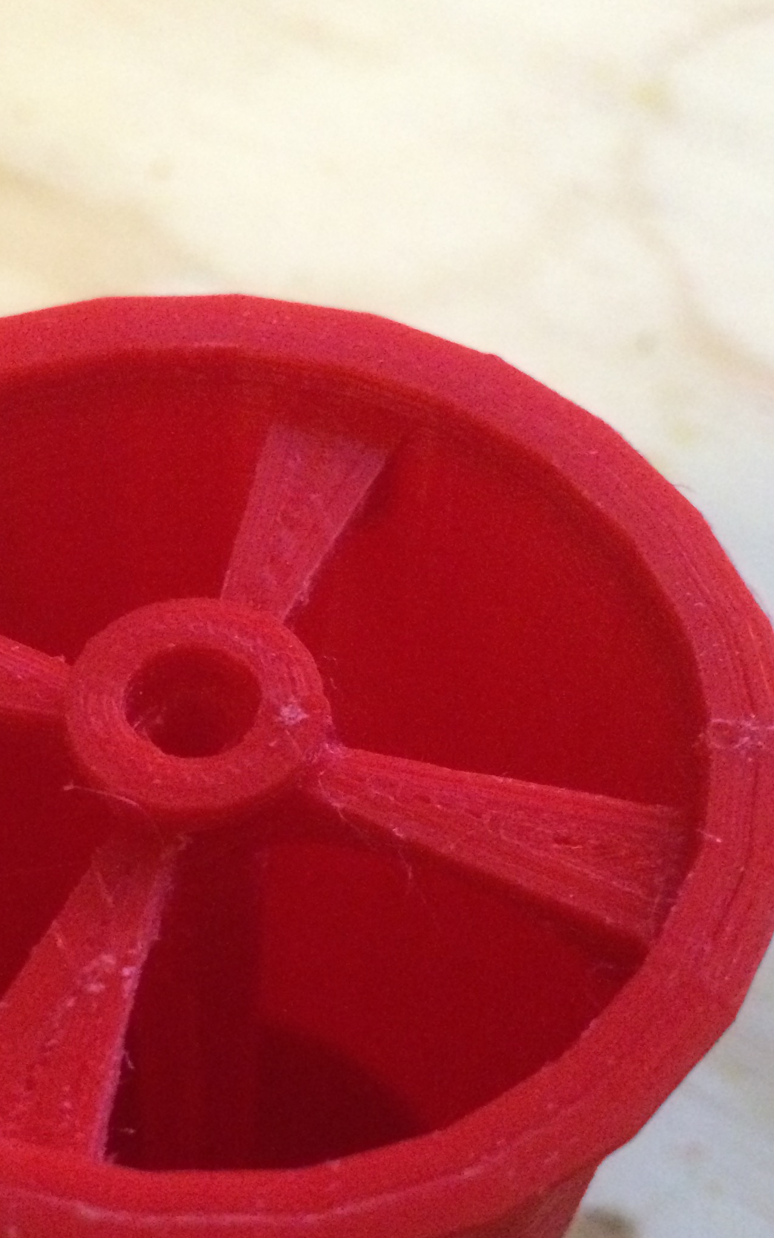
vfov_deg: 40.5
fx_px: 1654
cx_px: 151
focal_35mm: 49
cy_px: 832
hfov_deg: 25.9
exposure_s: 1/15
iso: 500
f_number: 2.2
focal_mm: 4.15
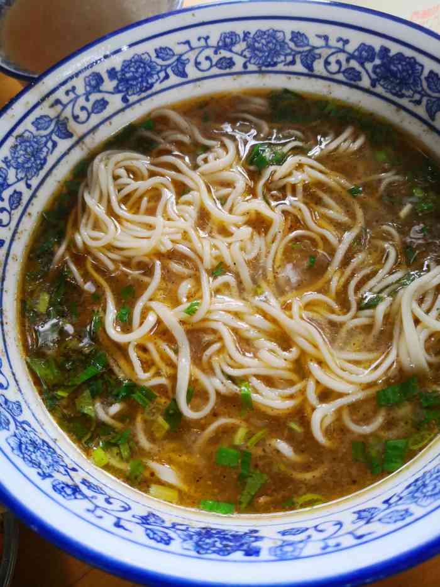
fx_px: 457
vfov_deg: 65.3
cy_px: 294
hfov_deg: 51.4
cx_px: 220
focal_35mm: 27
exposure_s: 1/100
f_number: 1.6
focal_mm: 3.95
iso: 200
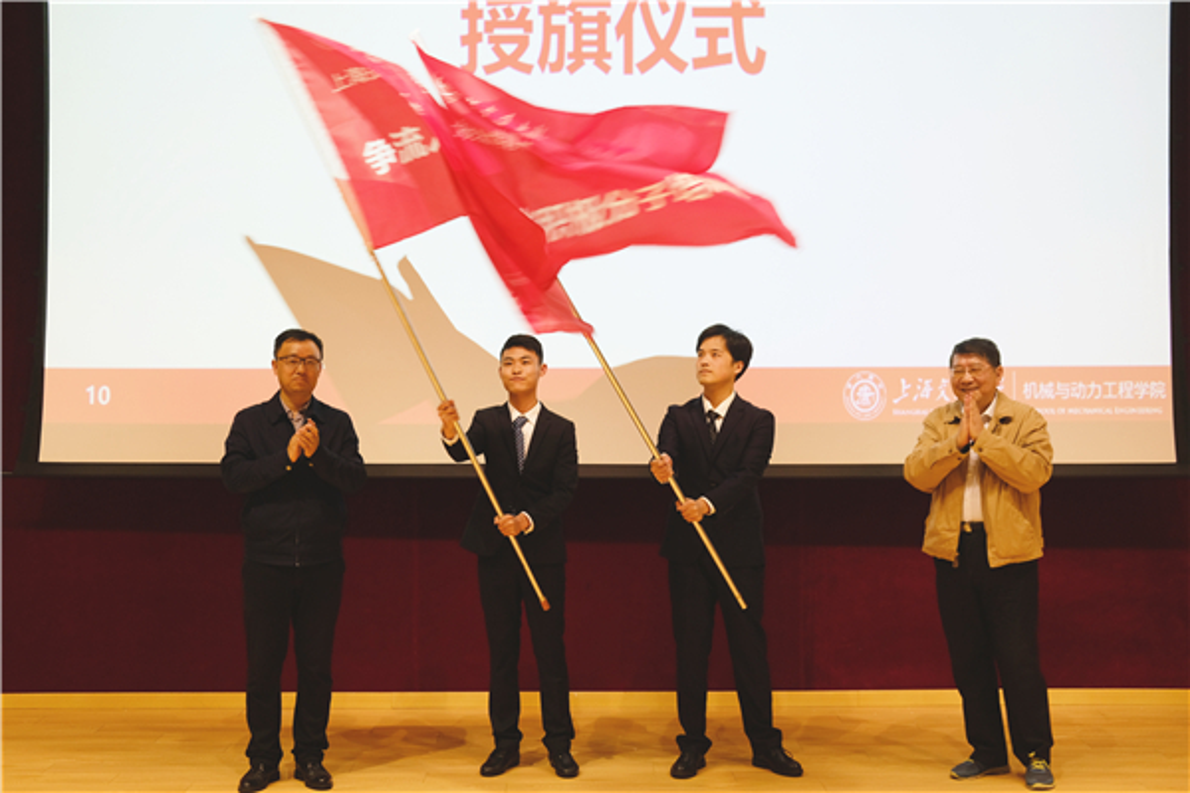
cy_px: 396
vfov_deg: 25.5
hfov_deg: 37.5
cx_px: 595
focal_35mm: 53
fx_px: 1752
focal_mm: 35
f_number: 2.8
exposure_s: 1/70
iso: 400
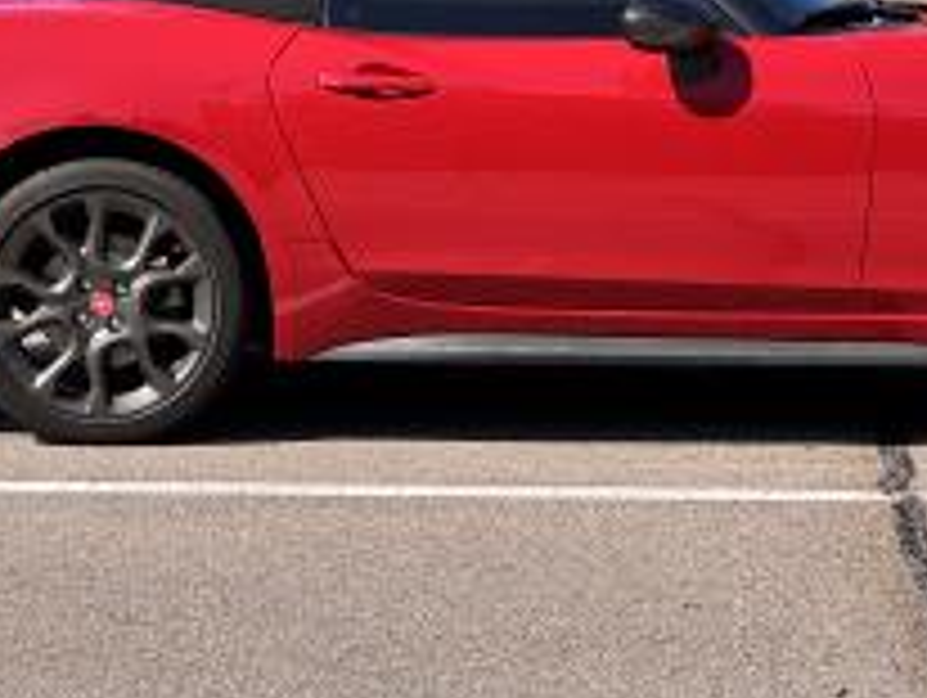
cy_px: 86
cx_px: 644
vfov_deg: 7.9
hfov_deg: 10.5
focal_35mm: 188
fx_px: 5040
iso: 25
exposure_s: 1/595
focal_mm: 9
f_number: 2.8
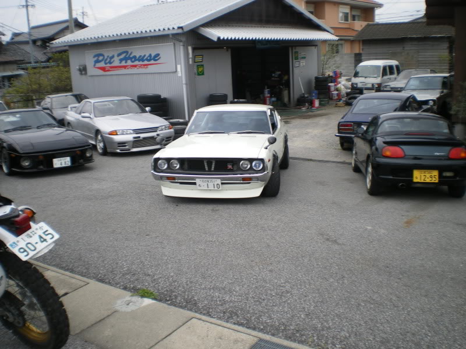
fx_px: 485
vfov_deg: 39.7
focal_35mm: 36
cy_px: 174
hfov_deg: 51.4
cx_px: 233
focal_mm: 6.3
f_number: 4.6
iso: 50
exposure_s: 1/200
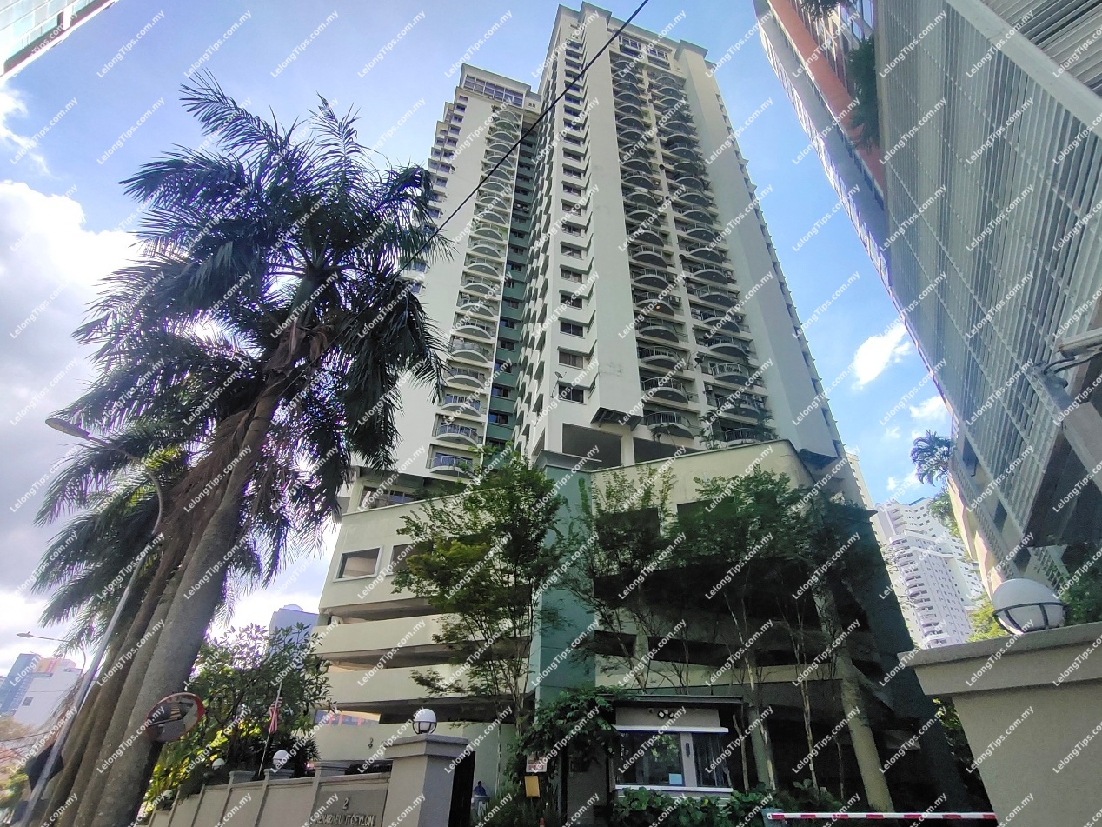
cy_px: 414
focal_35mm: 16
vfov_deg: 78.1
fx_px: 509
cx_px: 551
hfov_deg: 94.5
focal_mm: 1.66
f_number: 2.2
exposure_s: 1/1141
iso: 50
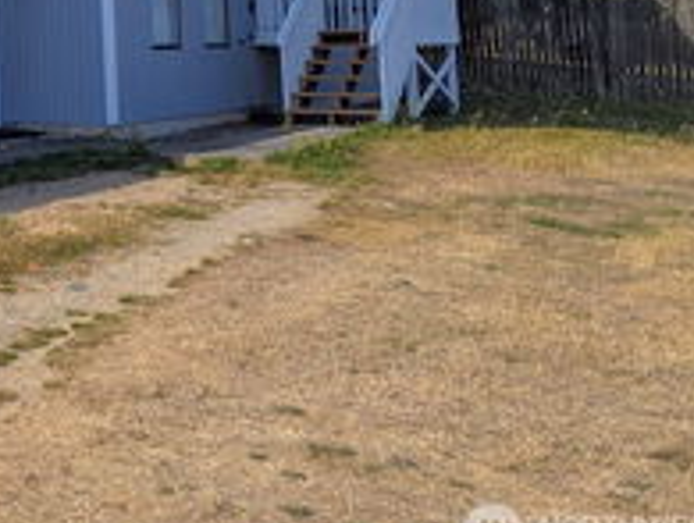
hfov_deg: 26.9
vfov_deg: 21.7
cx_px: -153
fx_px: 1265
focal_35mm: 63
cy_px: -105
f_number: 1.85
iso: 49
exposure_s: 1/1397
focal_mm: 6.81
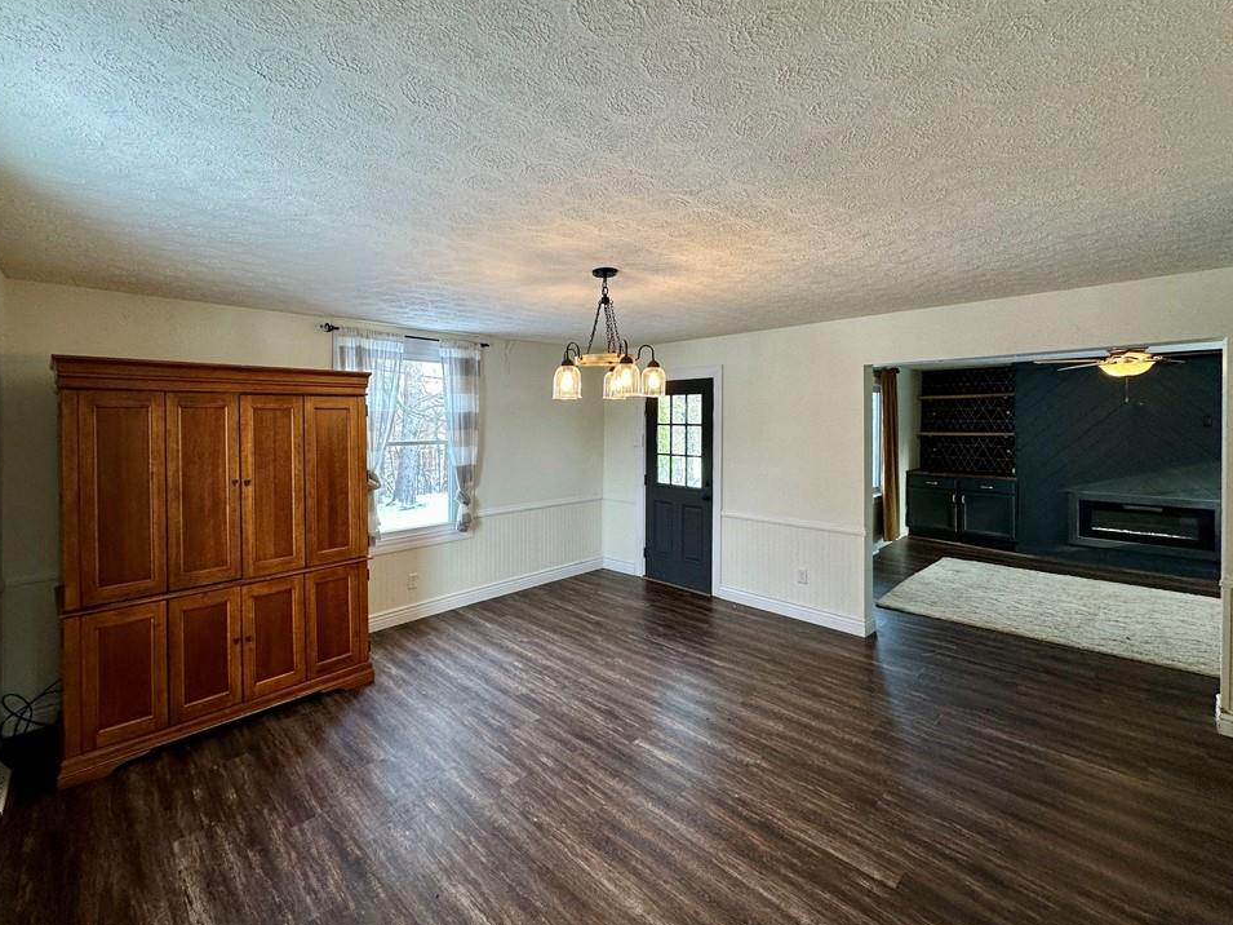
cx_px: 603
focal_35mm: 15
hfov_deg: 98.2
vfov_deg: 81.7
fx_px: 534
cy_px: 436
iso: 125
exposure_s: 1/120
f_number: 2.2
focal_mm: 2.22
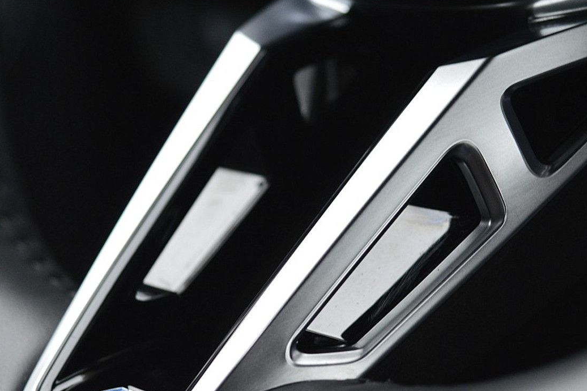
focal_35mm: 120
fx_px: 1957
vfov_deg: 11.4
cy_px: 180
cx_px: 355
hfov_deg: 17.0
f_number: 5
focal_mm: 46
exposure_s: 1/60
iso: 800
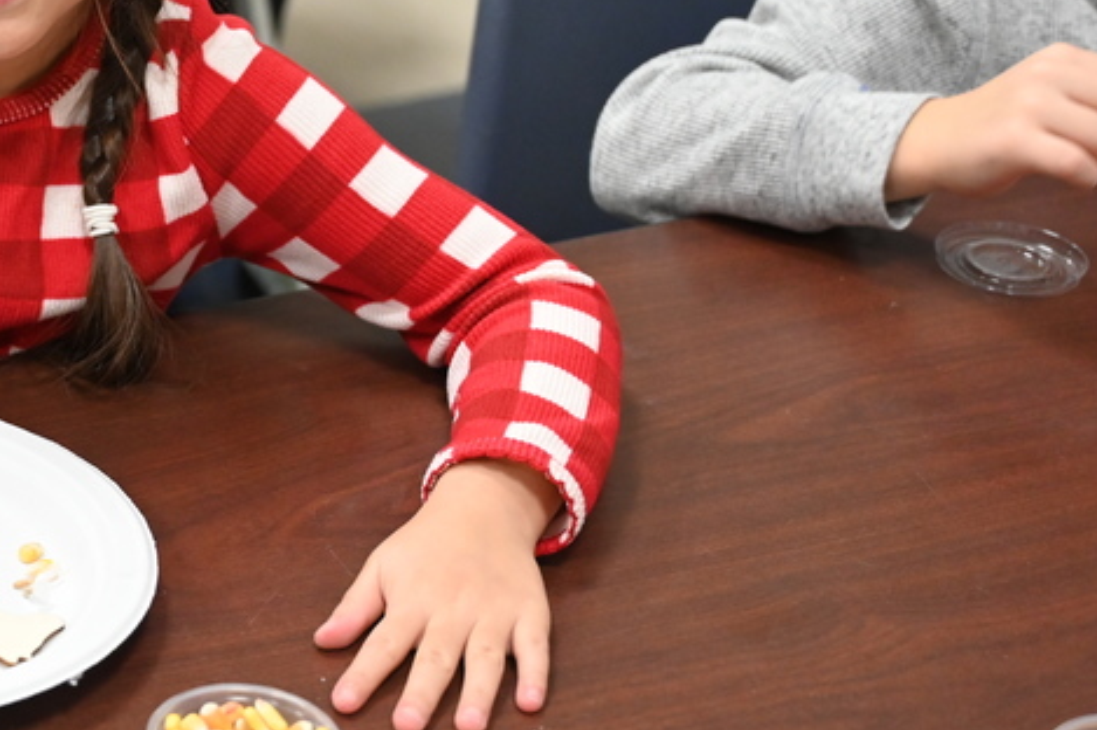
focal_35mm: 96
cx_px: -77
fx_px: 2923
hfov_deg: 20.4
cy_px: 221
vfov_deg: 14.2
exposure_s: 1/100
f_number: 4
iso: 3200
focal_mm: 44
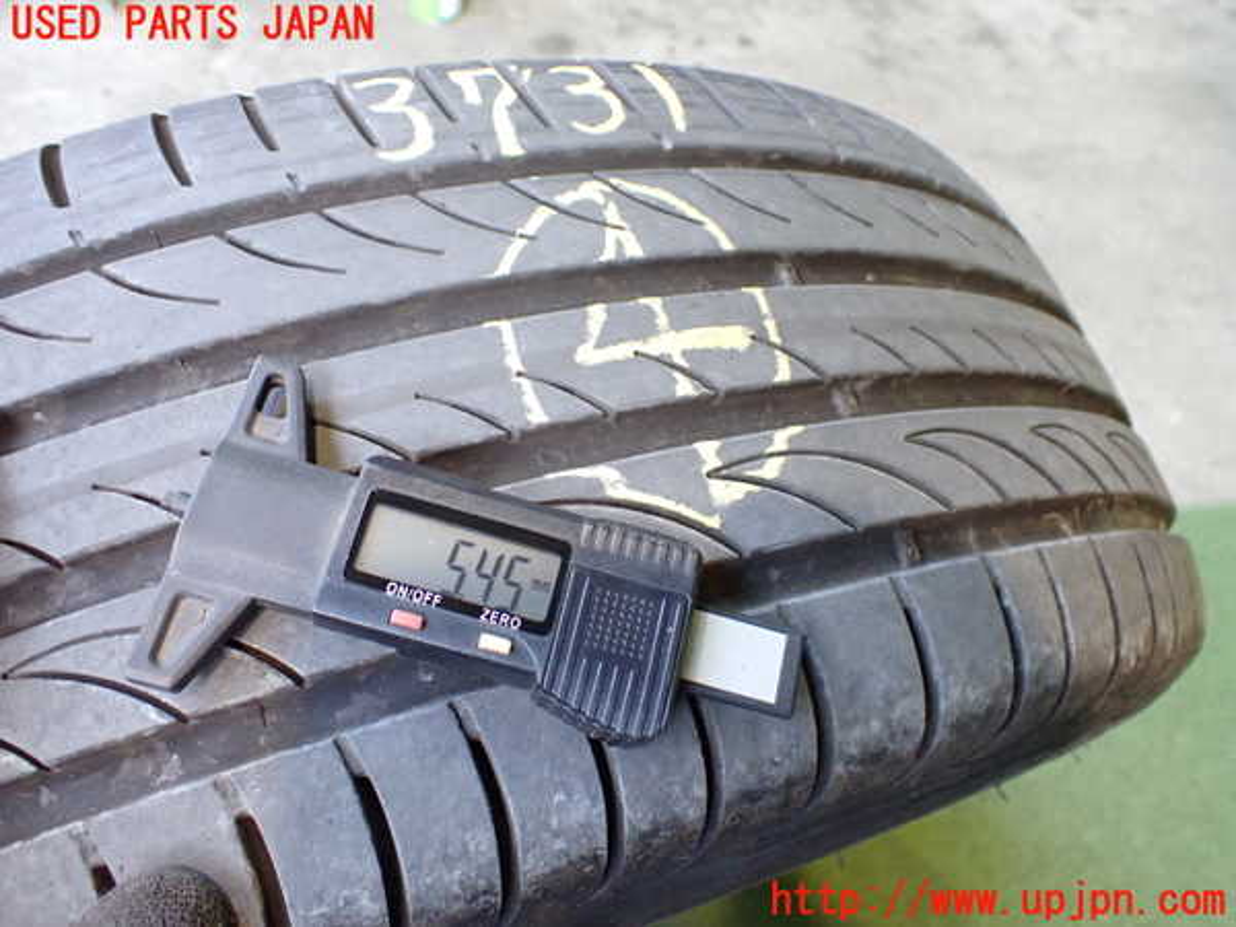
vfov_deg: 46.8
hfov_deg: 60.0
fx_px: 1071
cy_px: 464
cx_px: 618
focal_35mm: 30
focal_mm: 5.4
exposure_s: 1/80
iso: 800
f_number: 2.3
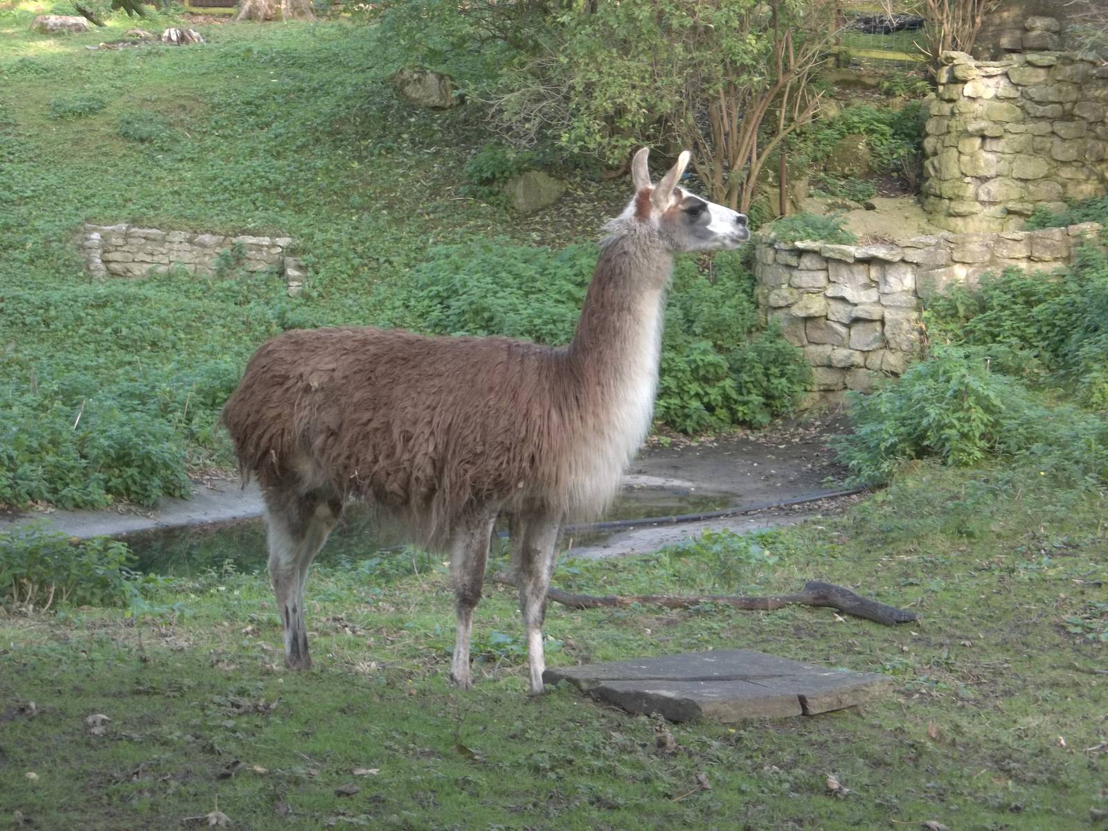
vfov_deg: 17.2
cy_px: 416
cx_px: 554
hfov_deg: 22.8
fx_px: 2753
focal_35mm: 86
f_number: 4.5
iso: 160
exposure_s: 1/40
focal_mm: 15.4
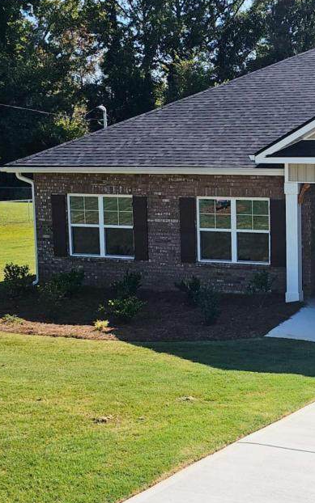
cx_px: 350
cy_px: 222
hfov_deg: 25.4
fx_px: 645
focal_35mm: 47
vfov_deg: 42.6
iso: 10
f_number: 1.7
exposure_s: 1/909
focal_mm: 6.3
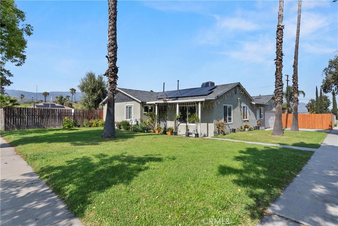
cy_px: 113
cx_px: 169
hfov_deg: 86.9
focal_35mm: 19
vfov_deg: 64.6
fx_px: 178
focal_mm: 19
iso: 50
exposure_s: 1/15
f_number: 22
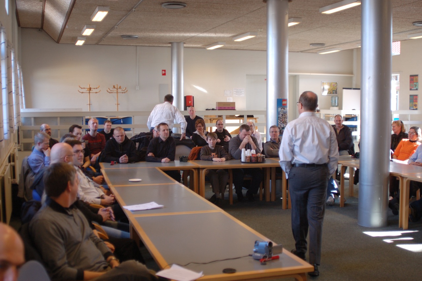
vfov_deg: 31.8
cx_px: 211
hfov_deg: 46.4
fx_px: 492
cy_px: 140
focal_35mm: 42
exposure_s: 1/125
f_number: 2.8
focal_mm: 28
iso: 500
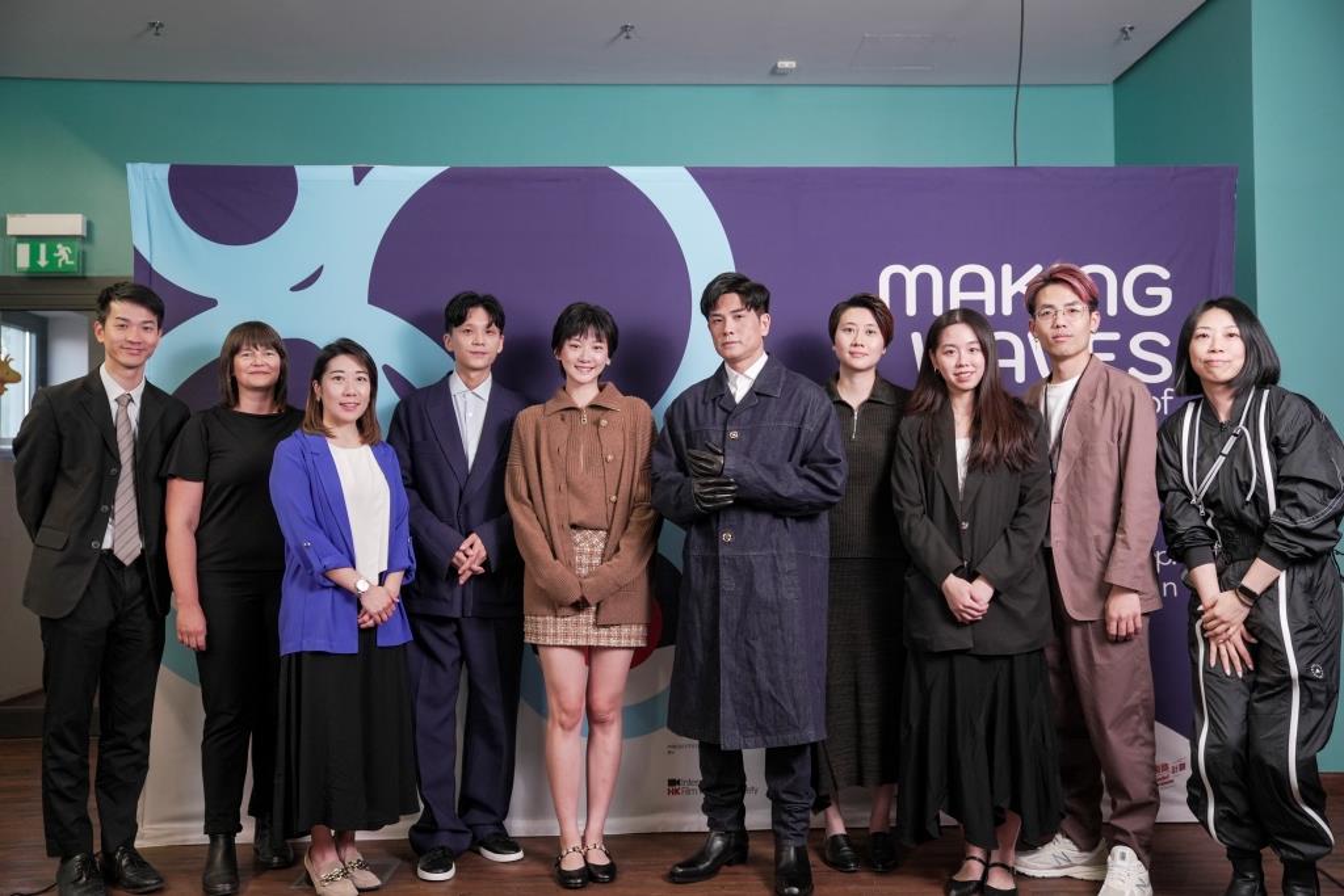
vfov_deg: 41.1
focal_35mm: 32
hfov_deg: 58.7
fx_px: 1195
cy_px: 448
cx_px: 672
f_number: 2.8
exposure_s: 1/100
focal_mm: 32
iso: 2000
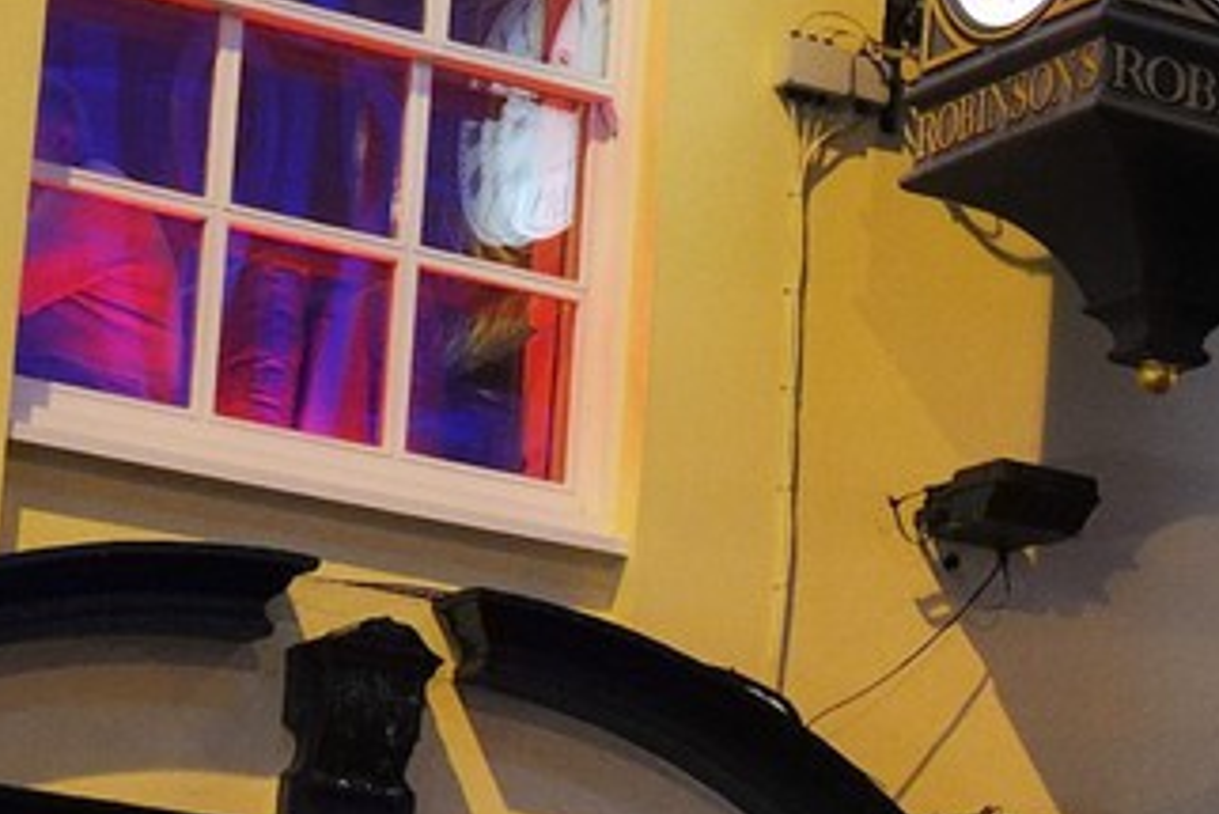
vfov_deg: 8.5
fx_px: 5386
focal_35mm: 159
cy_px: 1030
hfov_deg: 10.8
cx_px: 2991
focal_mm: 32
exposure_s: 1/8
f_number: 5.6
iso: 1600
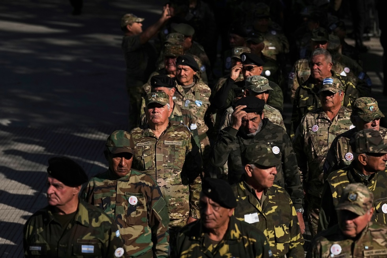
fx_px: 1365
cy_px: 129
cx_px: 194
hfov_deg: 16.1
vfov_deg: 10.8
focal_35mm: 127
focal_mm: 127
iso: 800
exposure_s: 1/32000
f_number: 4
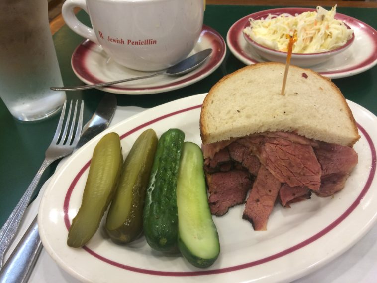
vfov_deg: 48.3
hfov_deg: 61.6
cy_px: 142
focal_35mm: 29
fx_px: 316
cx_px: 188
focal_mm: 4.15
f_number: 2.2
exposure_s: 1/30
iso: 80
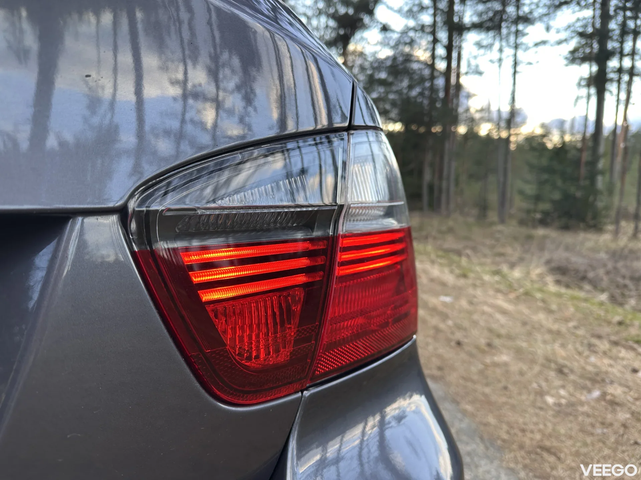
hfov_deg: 71.6
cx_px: 320
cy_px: 240
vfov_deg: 56.8
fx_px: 444
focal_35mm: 24
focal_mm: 6.86
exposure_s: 1/163
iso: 64
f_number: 1.78
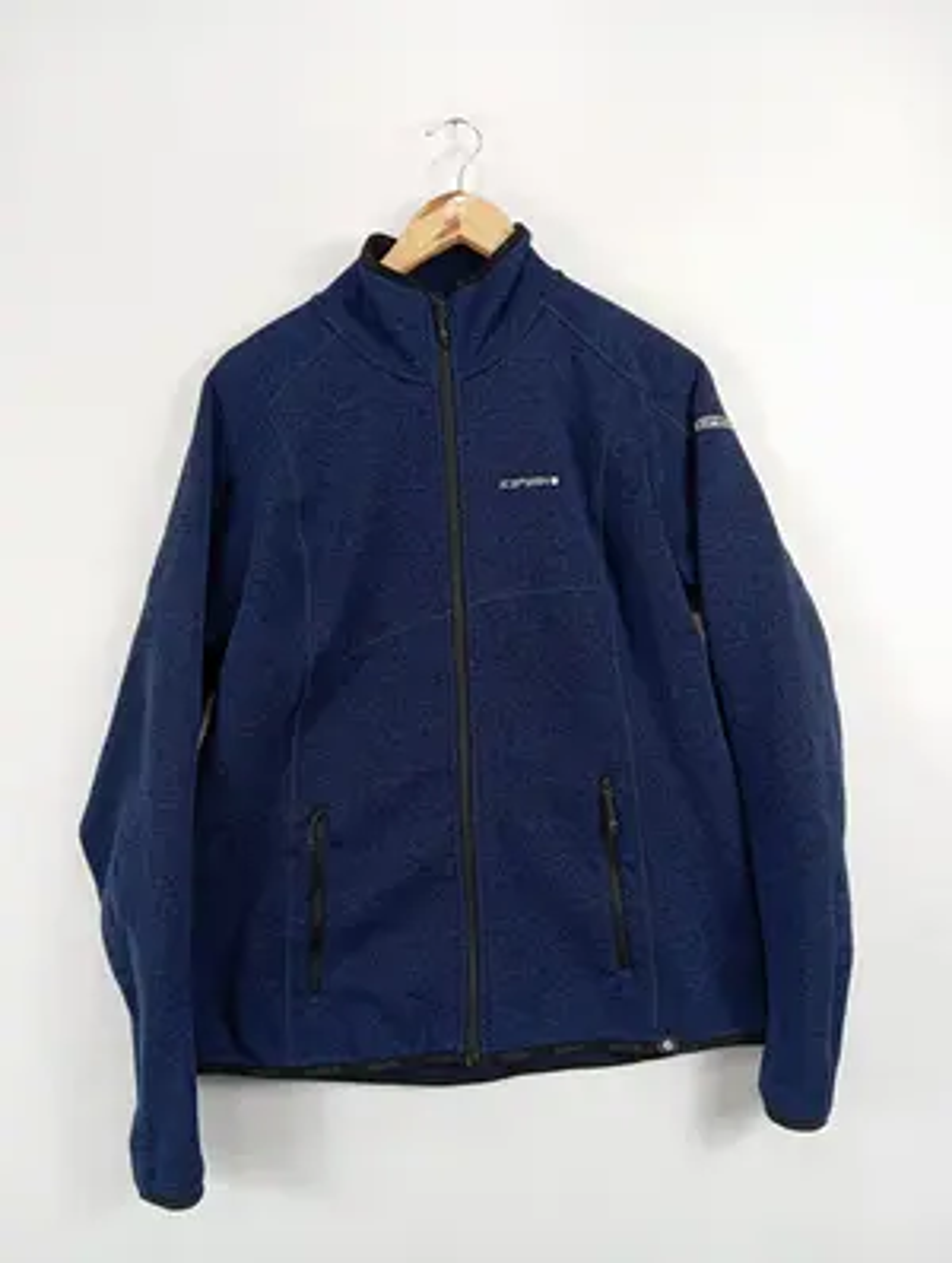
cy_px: 632
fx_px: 1023
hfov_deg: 49.9
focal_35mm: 28
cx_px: 476
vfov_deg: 63.4
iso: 95
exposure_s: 1/50
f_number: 1.8
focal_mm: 4.22
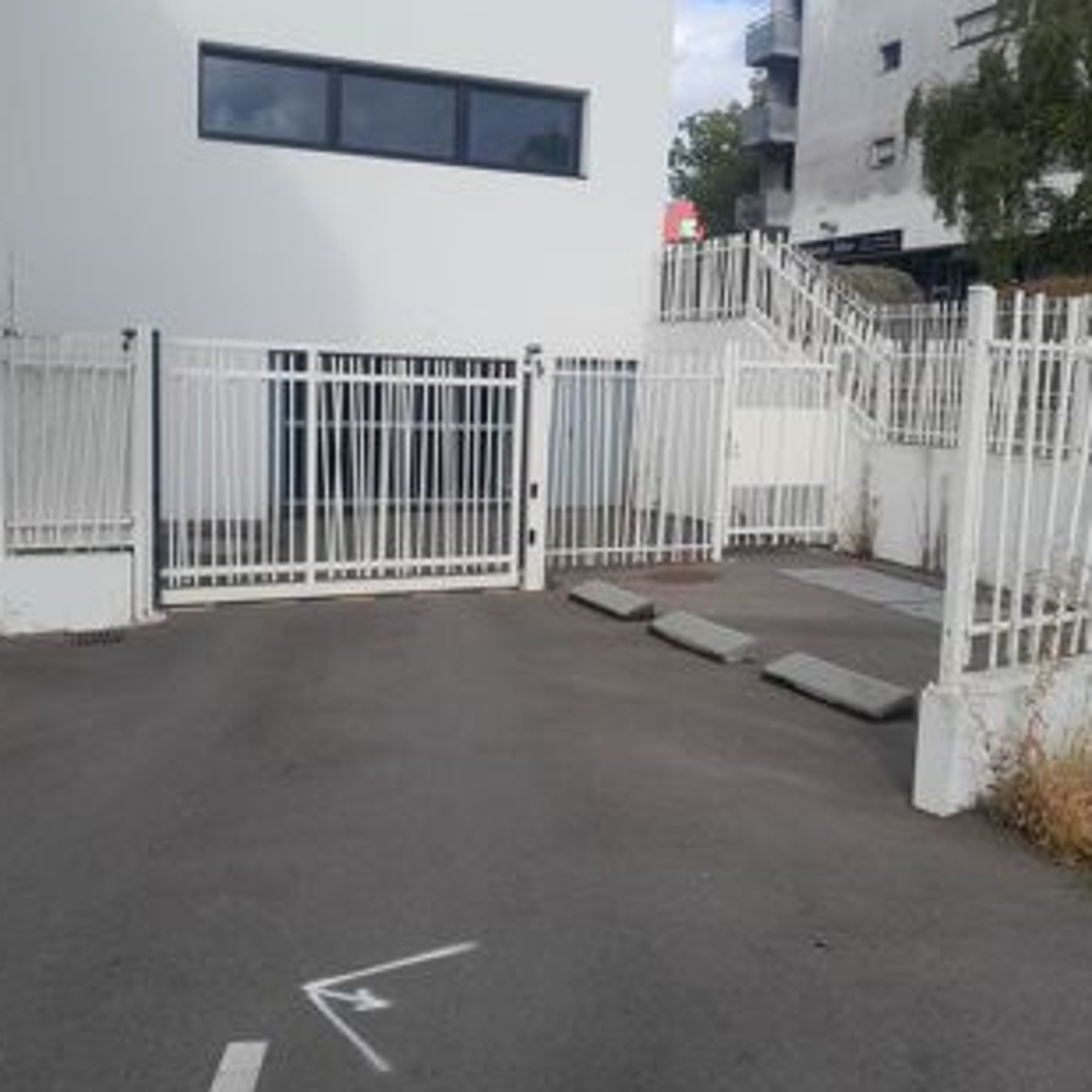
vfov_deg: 49.7
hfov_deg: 49.7
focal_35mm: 33
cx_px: 544
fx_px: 1178
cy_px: 497
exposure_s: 1/374
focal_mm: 4
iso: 40
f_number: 1.8
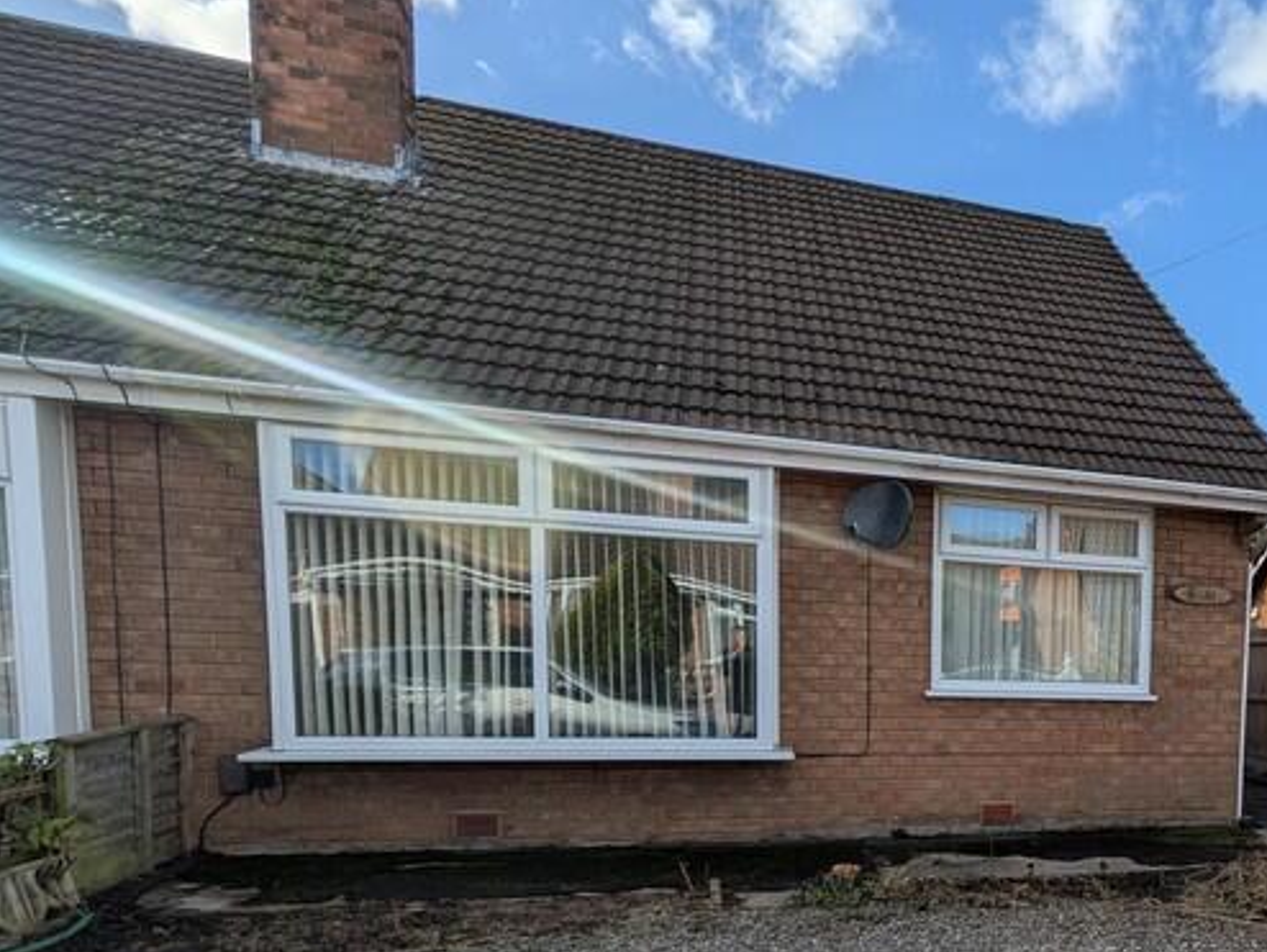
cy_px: 775
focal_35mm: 29
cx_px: 1144
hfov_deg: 53.7
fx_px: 1062
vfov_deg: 45.6
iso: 48
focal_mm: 1.83
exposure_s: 1/2137
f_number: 2.2
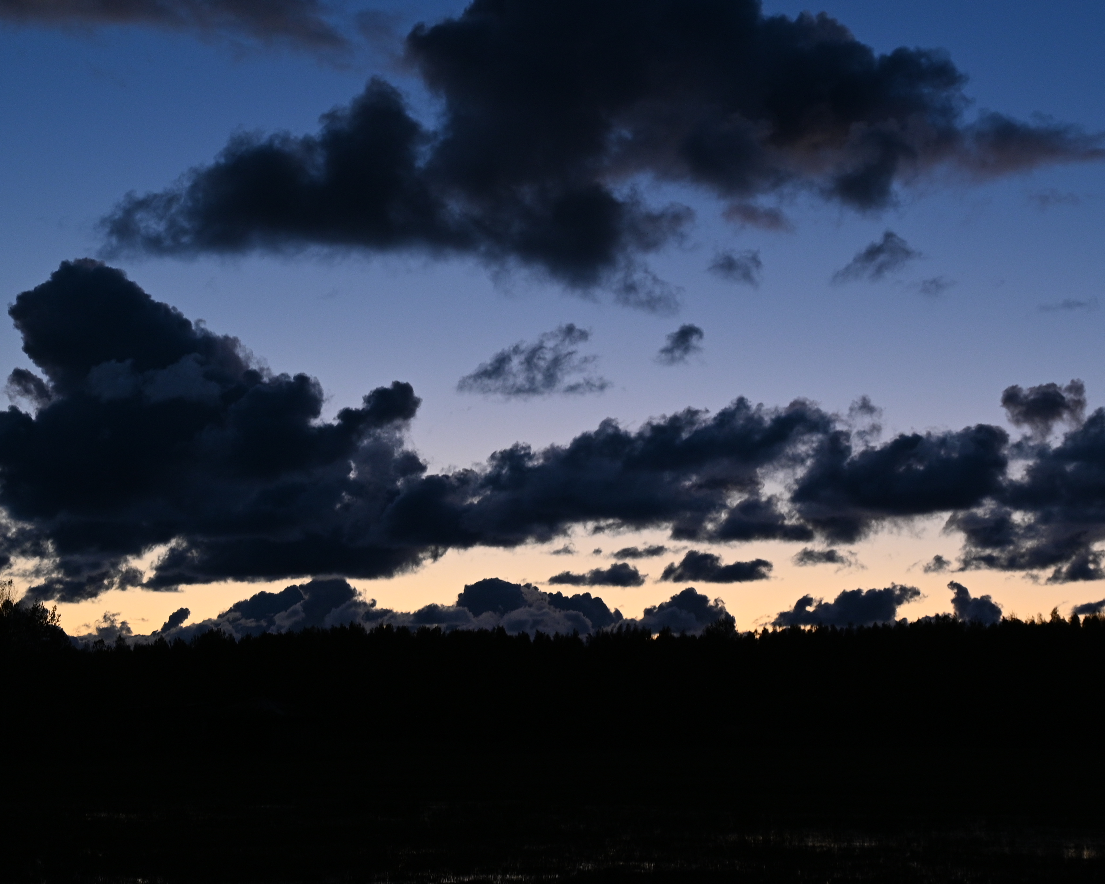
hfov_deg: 24.7
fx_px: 2518
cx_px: 633
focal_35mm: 77
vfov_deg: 19.9
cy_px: 445
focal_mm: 46
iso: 560
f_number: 4
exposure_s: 1/100
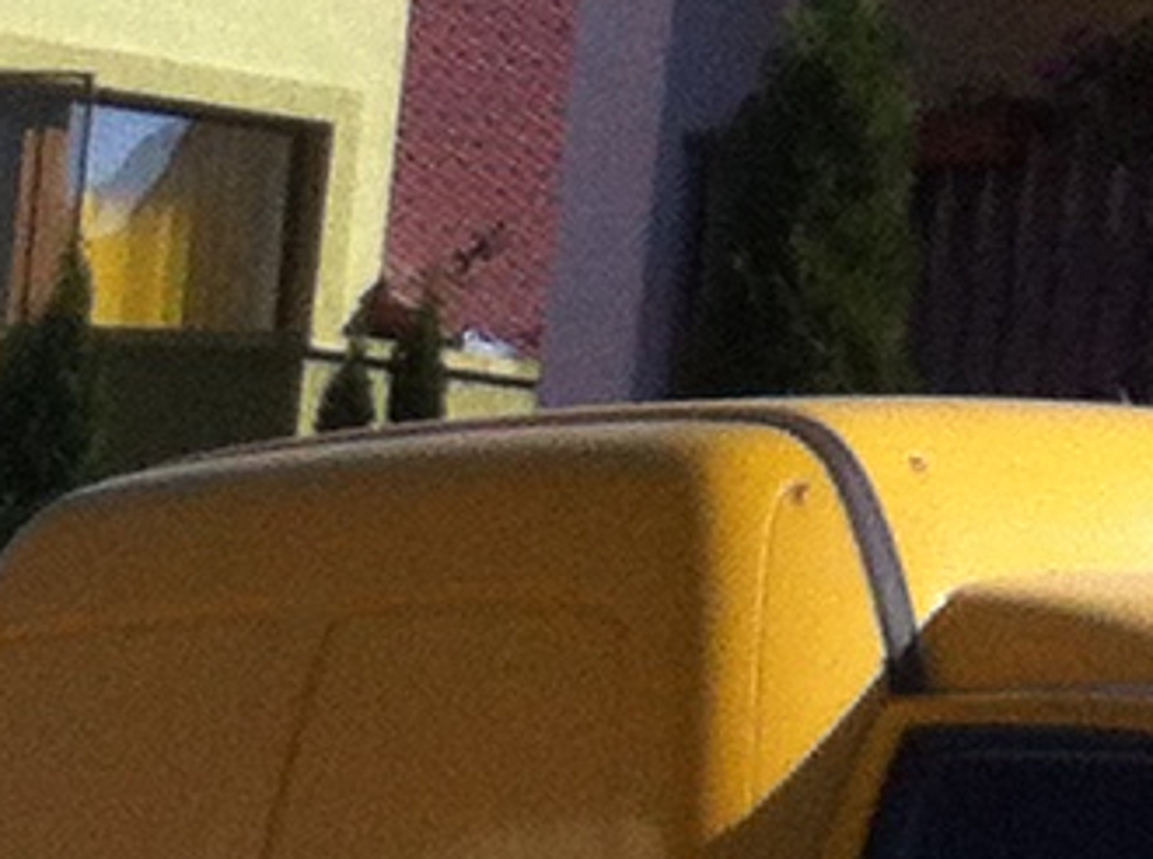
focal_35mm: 275
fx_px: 9140
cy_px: 2755
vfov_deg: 5.1
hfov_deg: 6.8
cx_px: -1719
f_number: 2.8
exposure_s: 1/2011
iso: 80
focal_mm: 3.85
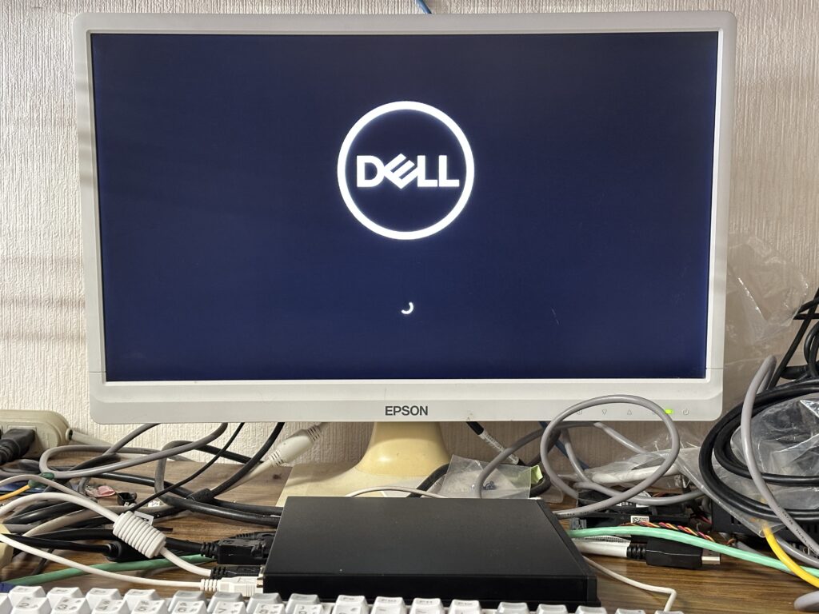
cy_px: 307
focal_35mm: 48
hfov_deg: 39.7
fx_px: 1136
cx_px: 410
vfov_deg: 30.3
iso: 500
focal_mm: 6.86
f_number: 1.78
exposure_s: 1/33
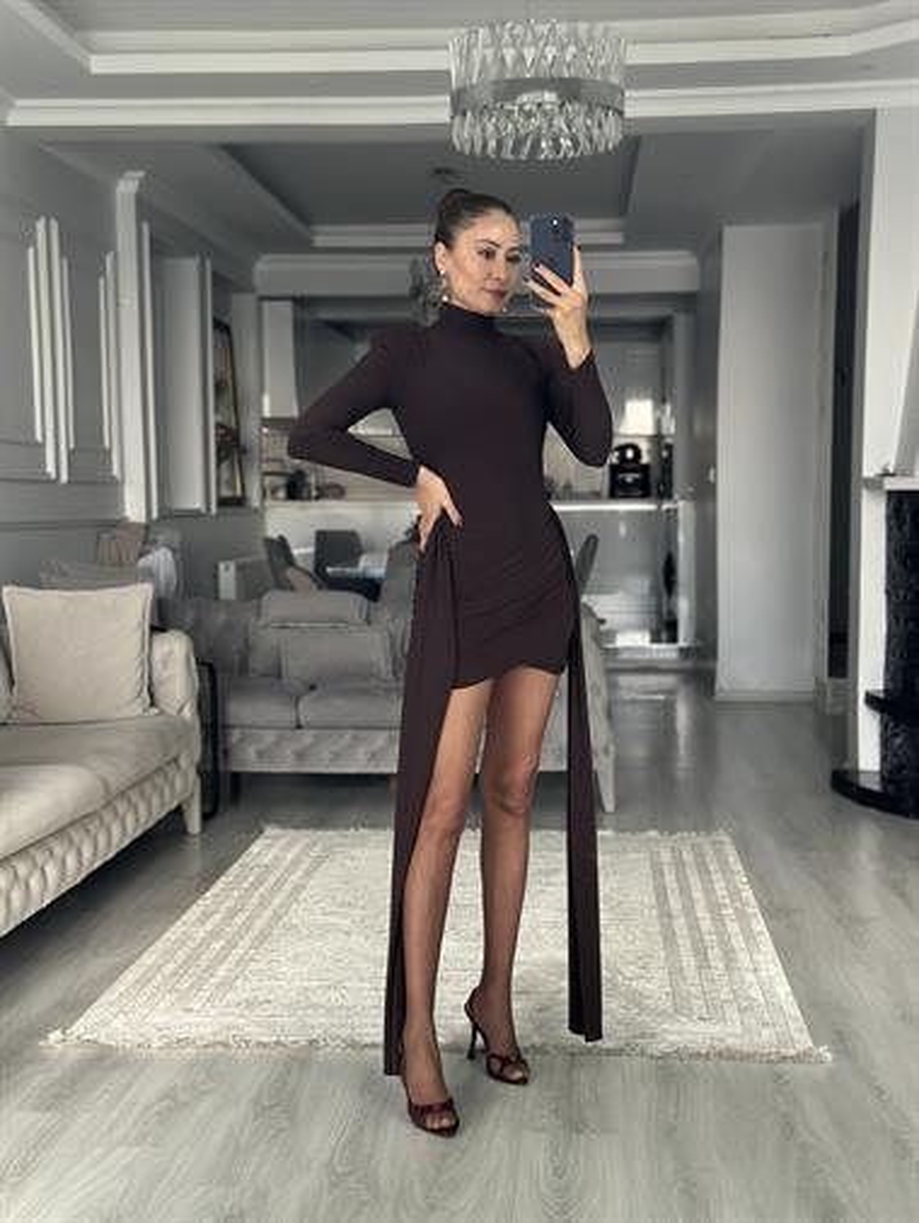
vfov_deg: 39.6
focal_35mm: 48
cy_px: 612
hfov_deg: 30.3
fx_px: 1698
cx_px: 460
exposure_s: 1/60
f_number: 1.78
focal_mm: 6.86
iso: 200
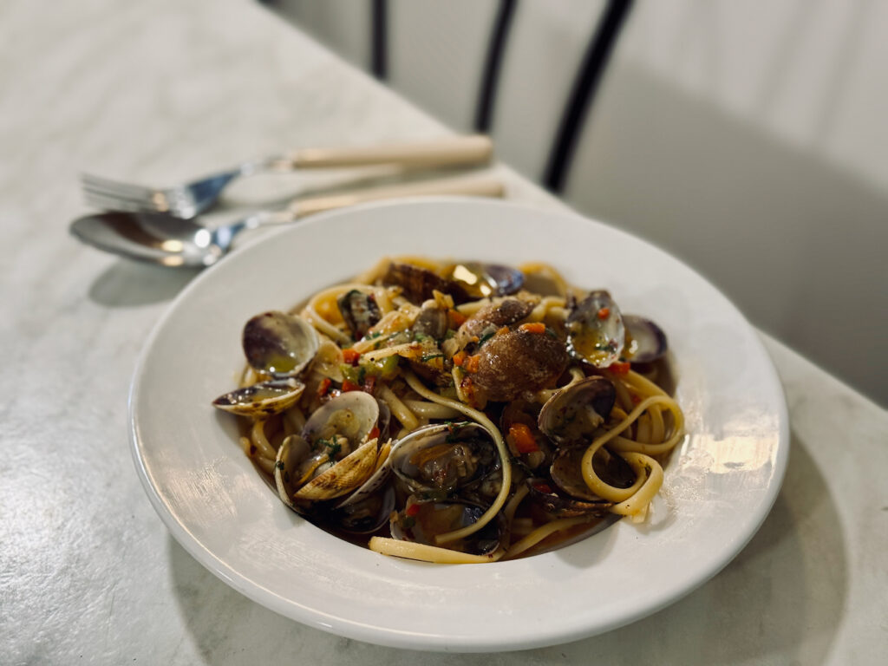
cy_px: 333
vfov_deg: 30.3
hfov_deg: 39.7
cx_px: 444
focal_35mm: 48
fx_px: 1231
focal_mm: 6.76
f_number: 1.78
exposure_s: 1/50
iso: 160
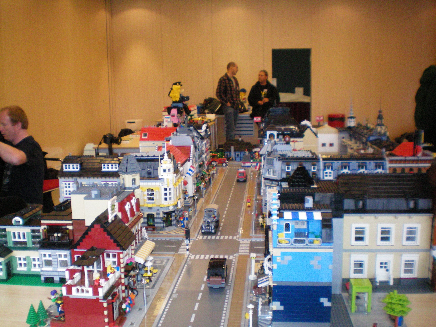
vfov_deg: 37.7
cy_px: 164
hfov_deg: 49.0
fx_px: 479
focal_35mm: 38
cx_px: 218
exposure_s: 1/60
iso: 400
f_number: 3.1
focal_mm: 6.3
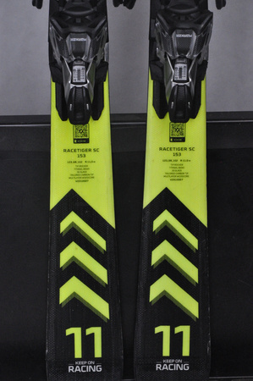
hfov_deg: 10.7
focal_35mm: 128
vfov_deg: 16.1
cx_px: 126
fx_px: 1347
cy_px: 190
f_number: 9.5
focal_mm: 85
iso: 3200
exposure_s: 1/125
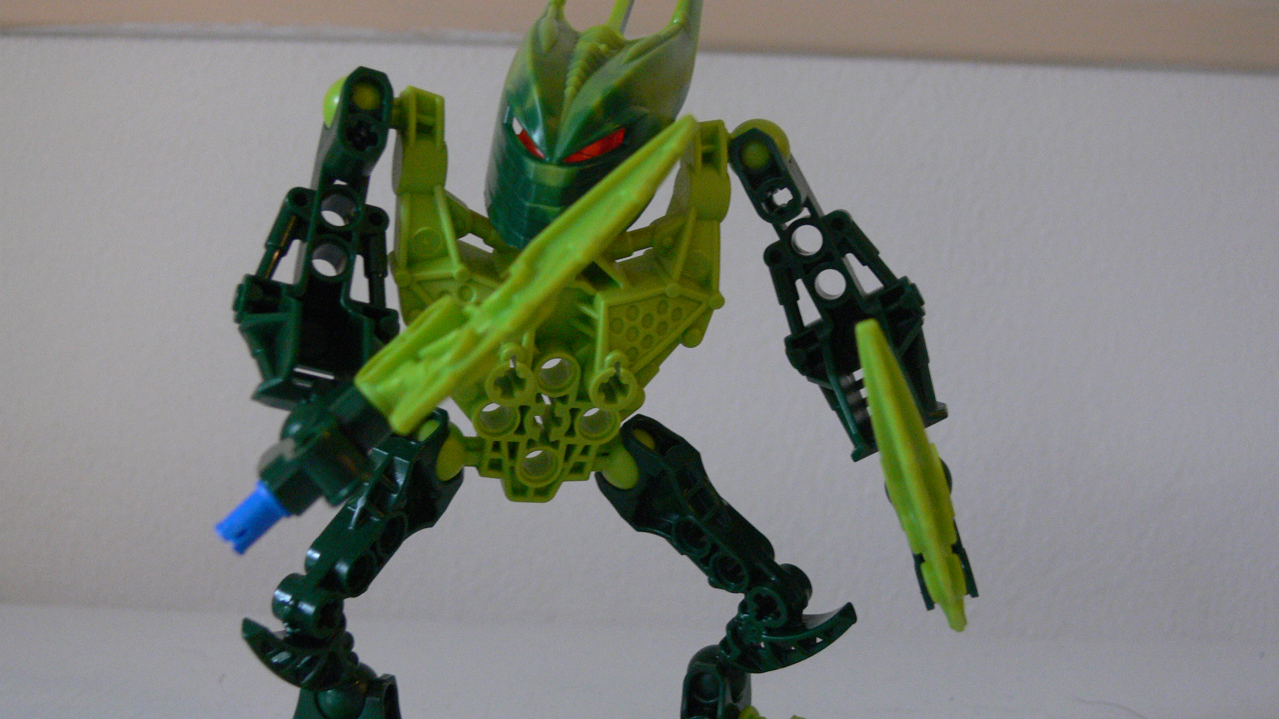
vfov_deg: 25.4
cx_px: 640
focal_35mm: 47
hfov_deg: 43.7
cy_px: 377
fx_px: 1594
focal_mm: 9
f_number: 2.8
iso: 200
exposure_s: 1/8
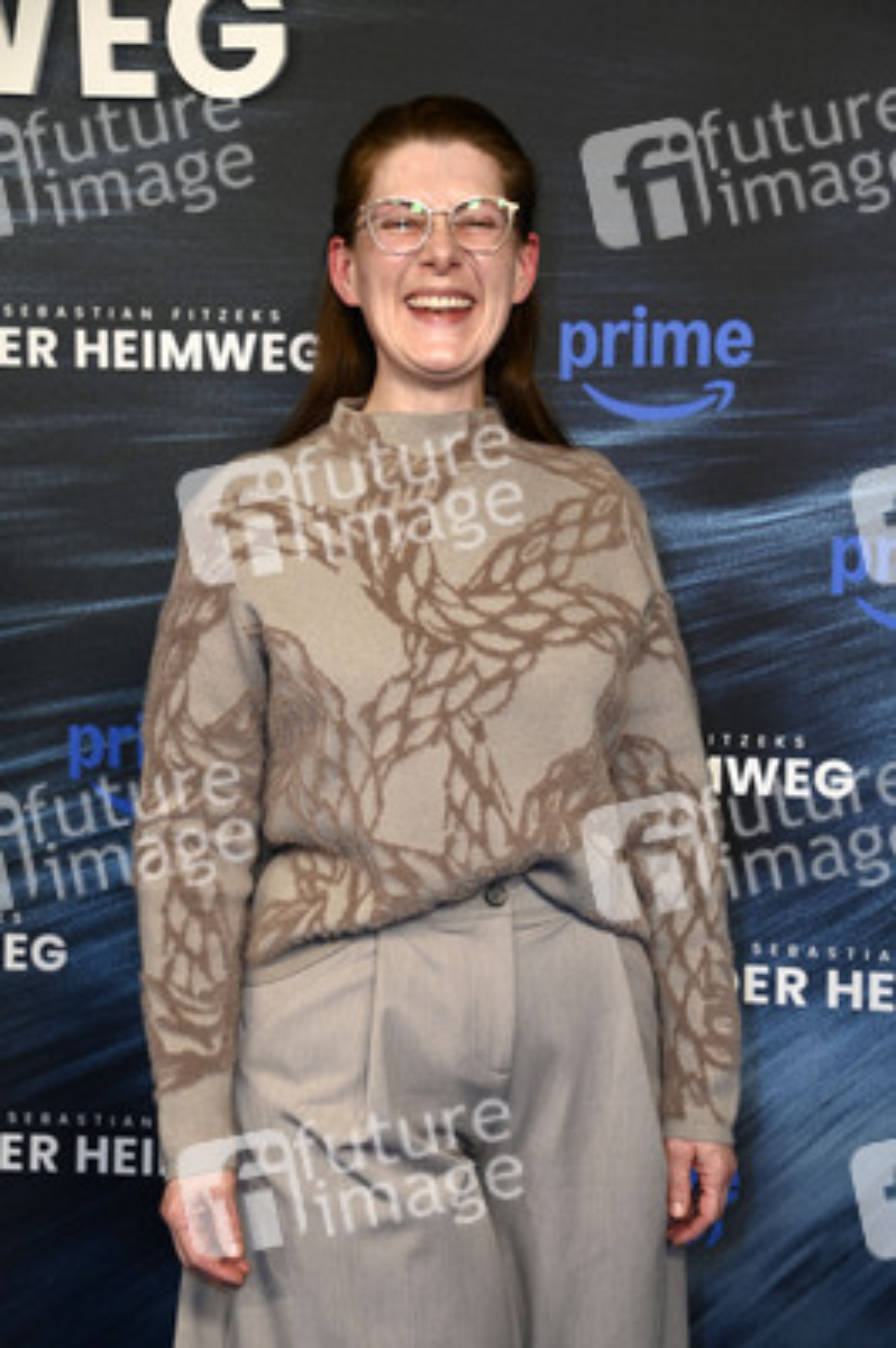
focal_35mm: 78
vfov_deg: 26.0
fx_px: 2917
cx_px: 448
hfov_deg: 17.5
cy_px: 674
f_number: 5.6
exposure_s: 1/250
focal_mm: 78
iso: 1600
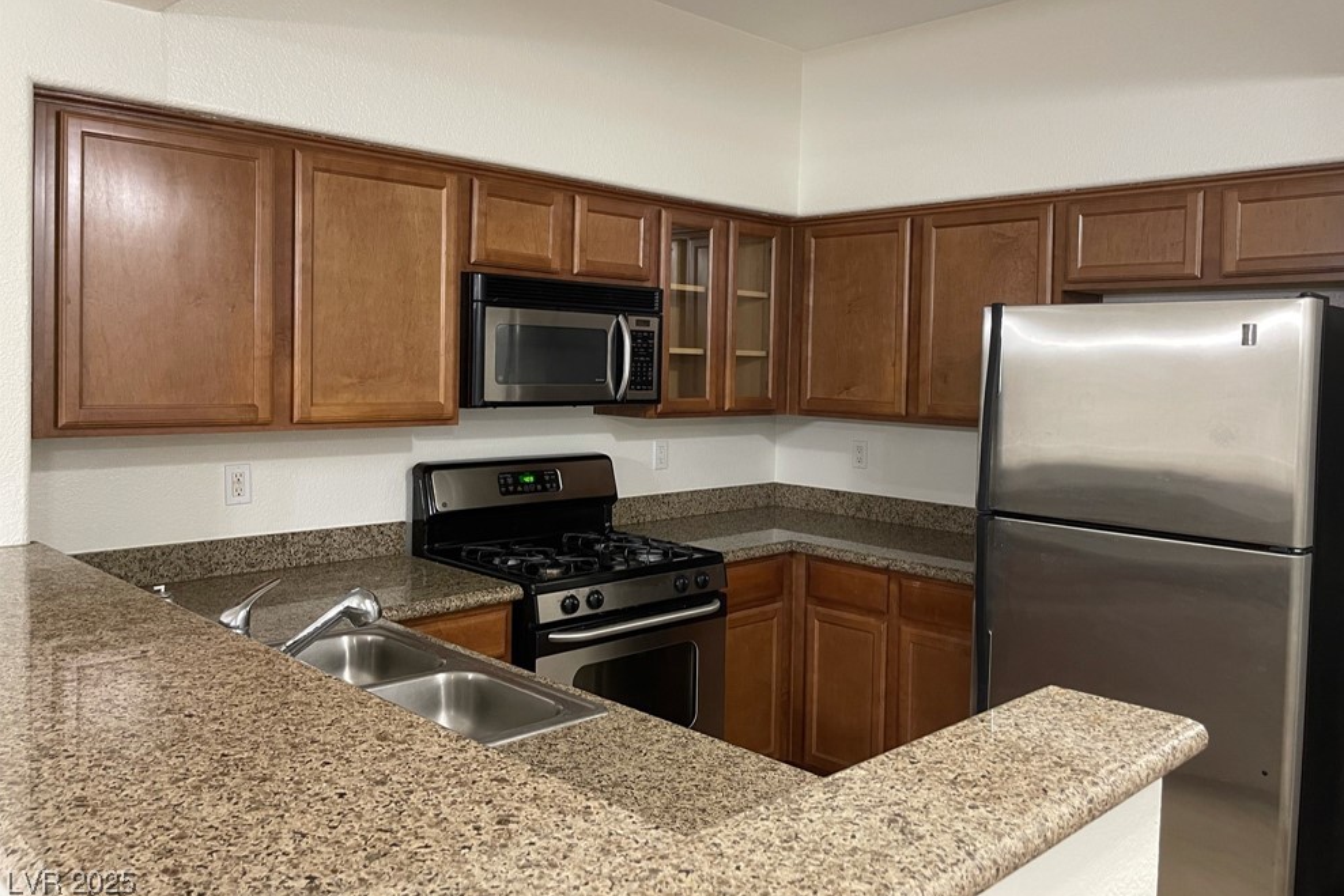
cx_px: 694
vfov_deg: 46.3
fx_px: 1045
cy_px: 390
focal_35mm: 28
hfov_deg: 65.5
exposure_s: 1/60
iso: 250
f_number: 1.6
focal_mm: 5.1
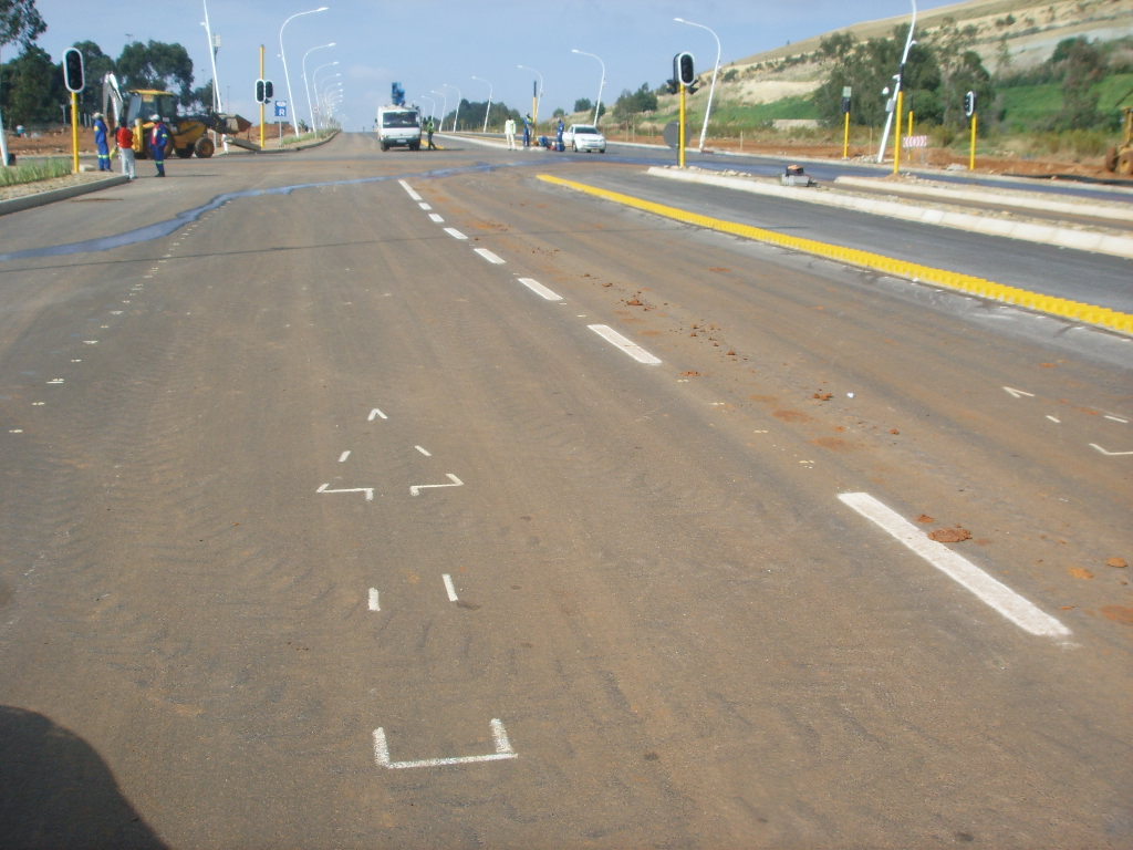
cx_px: 566
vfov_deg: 36.8
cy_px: 425
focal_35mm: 39
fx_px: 1276
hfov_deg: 47.9
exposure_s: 1/350
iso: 50
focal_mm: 6.6
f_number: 6.3
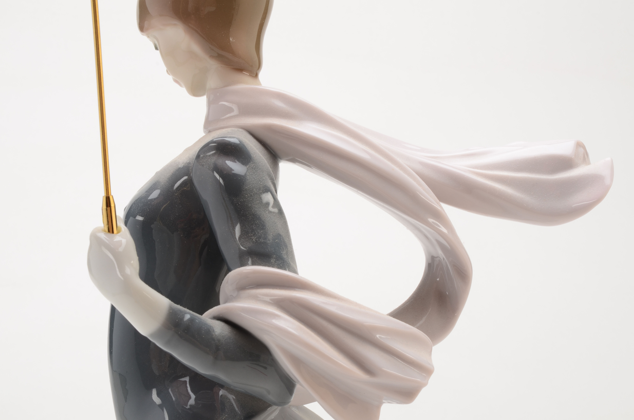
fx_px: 1353
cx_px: 312
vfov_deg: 17.6
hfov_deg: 26.4
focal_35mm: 77
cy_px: 206
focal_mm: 50
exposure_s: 1/160
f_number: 25
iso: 100
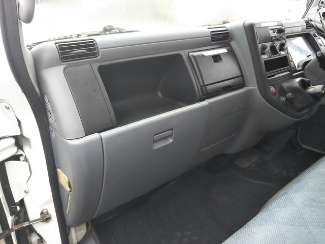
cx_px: 162
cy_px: 122
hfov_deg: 60.0
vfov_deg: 46.8
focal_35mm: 30
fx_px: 282
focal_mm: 4
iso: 100
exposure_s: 1/30
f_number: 2.2
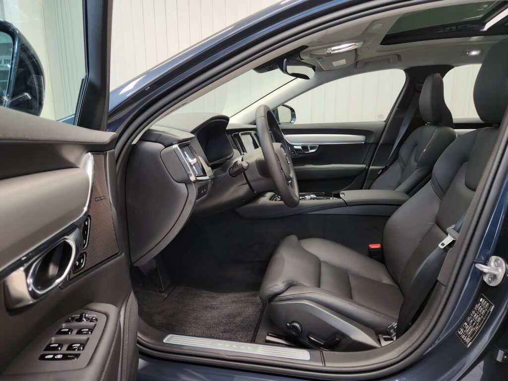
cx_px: 254
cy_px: 190
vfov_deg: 58.9
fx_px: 338
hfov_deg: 73.9
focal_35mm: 23
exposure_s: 1/100
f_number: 1.8
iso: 250
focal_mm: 5.4
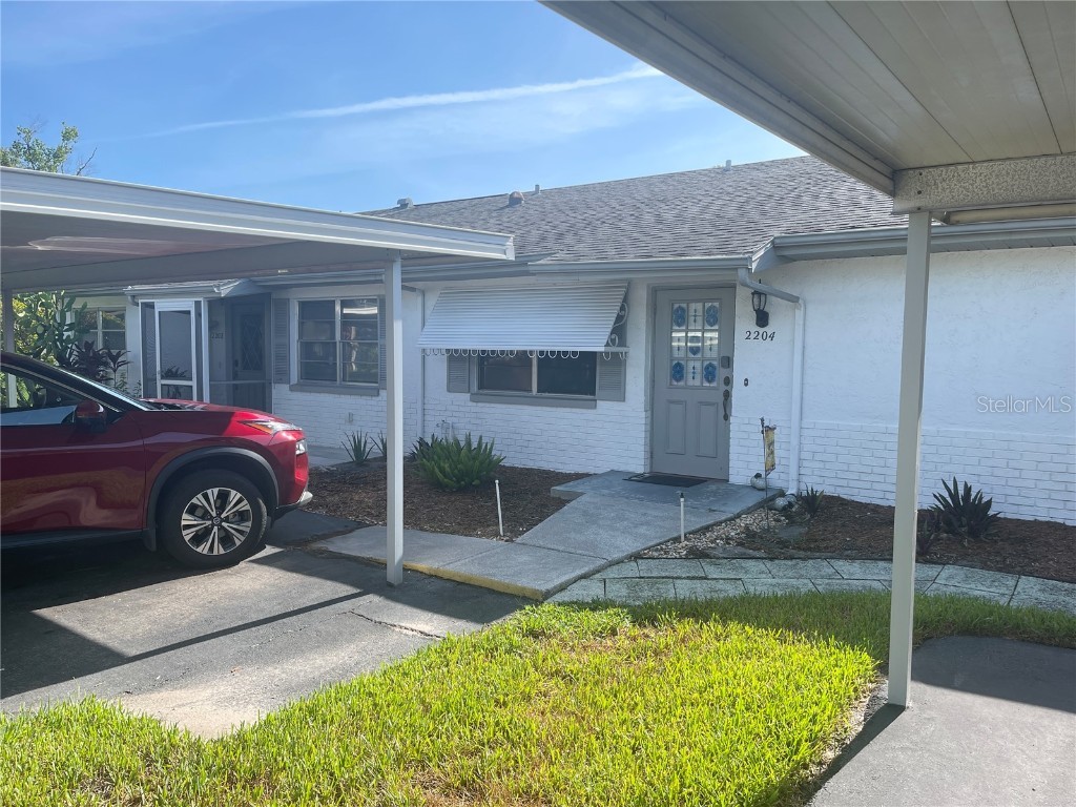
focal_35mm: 26
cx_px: 538
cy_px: 404
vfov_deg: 53.1
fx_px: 808
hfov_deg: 67.3
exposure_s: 1/1109
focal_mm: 5.1
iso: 32
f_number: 1.6
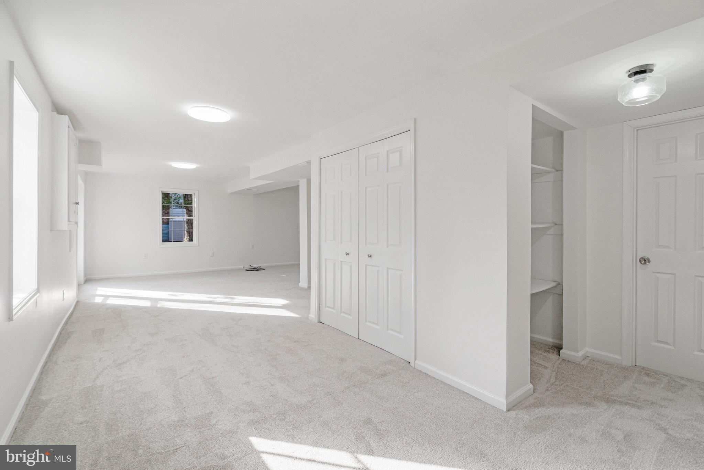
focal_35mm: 16
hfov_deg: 96.7
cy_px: 235
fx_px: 313
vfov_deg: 73.7
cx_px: 352
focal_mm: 16
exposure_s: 1/2000
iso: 1250
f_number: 7.1
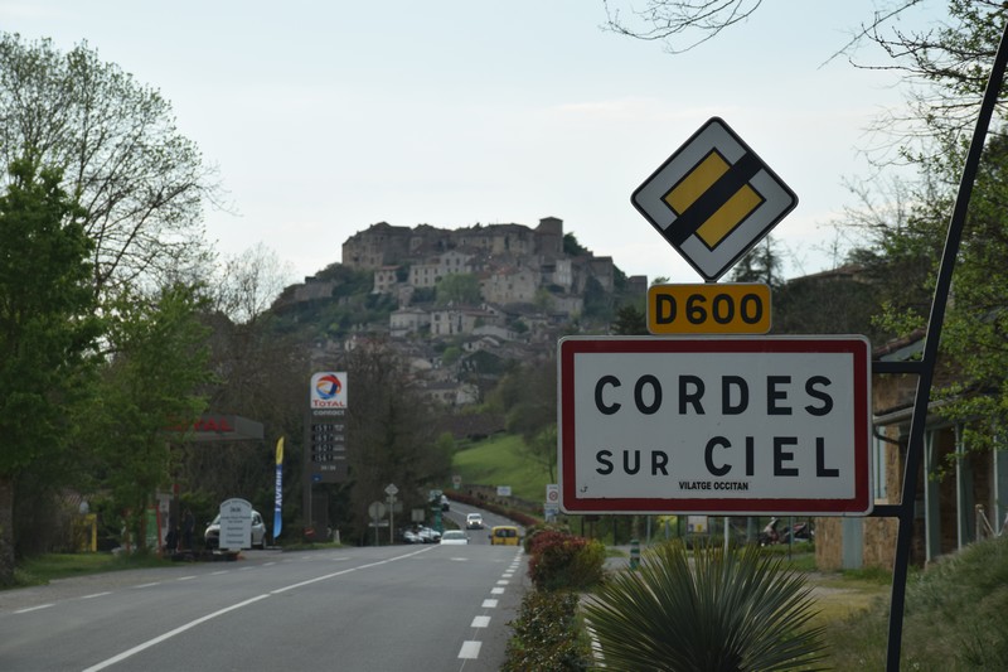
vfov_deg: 10.7
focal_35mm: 128
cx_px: 504
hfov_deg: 16.1
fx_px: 3569
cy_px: 336
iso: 200
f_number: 9
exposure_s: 1/320
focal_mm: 85
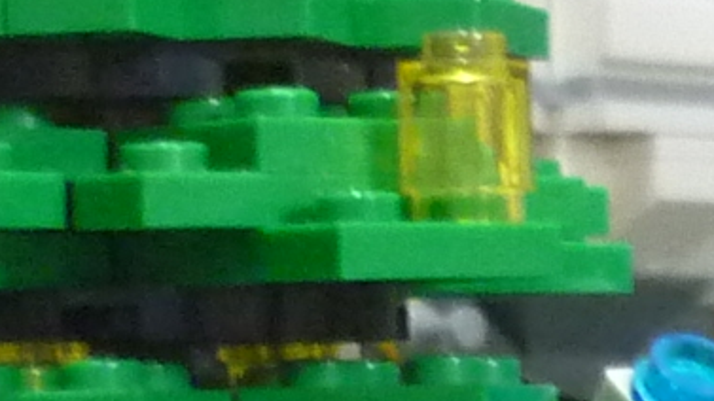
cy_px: 520
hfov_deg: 7.8
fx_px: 5036
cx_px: 1339
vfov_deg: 4.5
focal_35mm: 266
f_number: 2.8
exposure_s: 1/8
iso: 400
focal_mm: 5.5
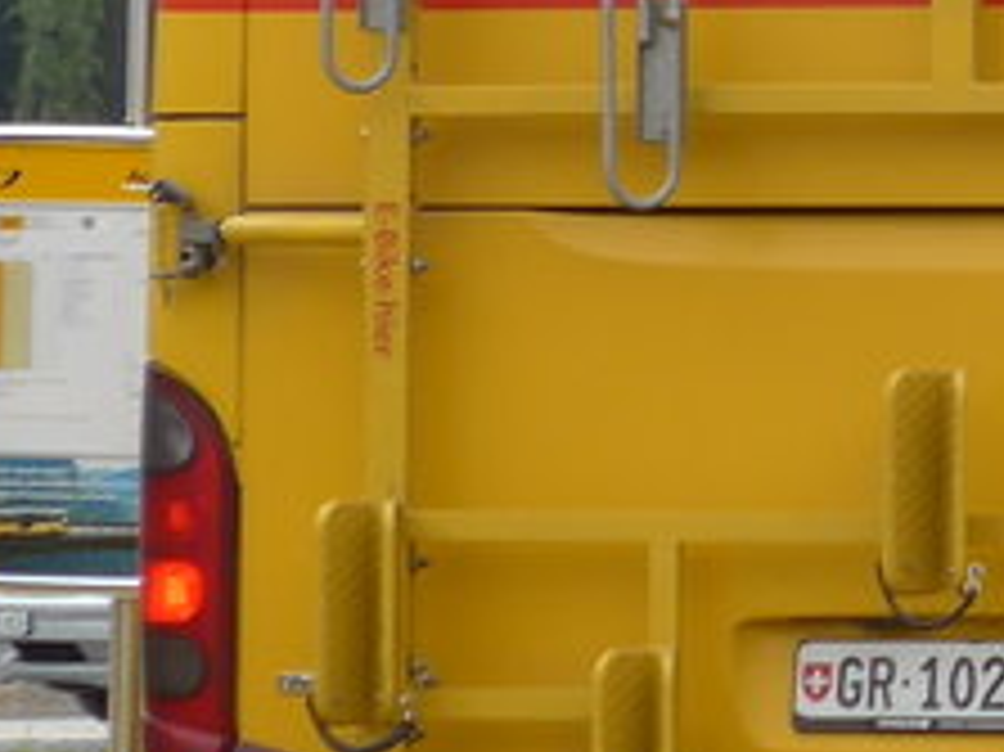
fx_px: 9682
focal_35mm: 334
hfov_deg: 5.9
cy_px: -288
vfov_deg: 4.4
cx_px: 1652
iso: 80
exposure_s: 1/400
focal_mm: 12.7
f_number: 3.7
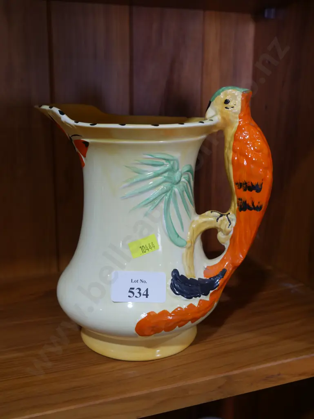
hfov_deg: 36.0
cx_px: 157
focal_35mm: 40
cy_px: 210
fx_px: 483
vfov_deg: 46.8
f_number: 4.4
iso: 320
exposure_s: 1/60
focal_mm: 20
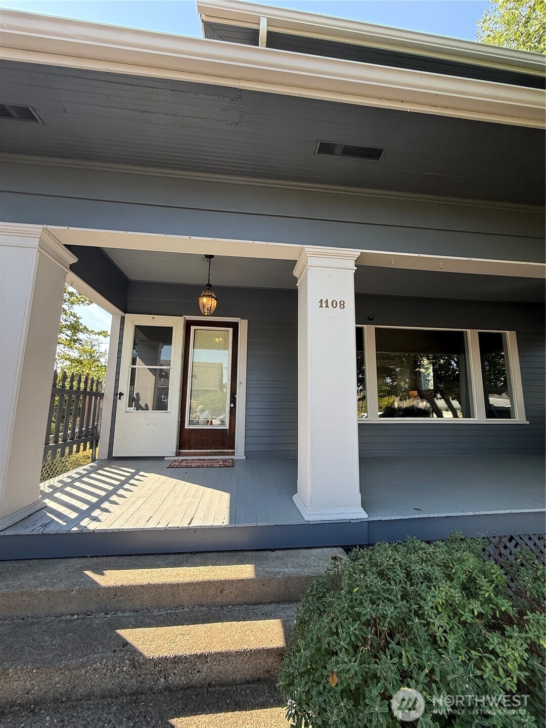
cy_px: 364
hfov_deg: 85.7
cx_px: 273
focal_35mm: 14
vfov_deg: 102.1
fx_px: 294
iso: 64
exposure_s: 1/328
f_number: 2.2
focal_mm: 2.22
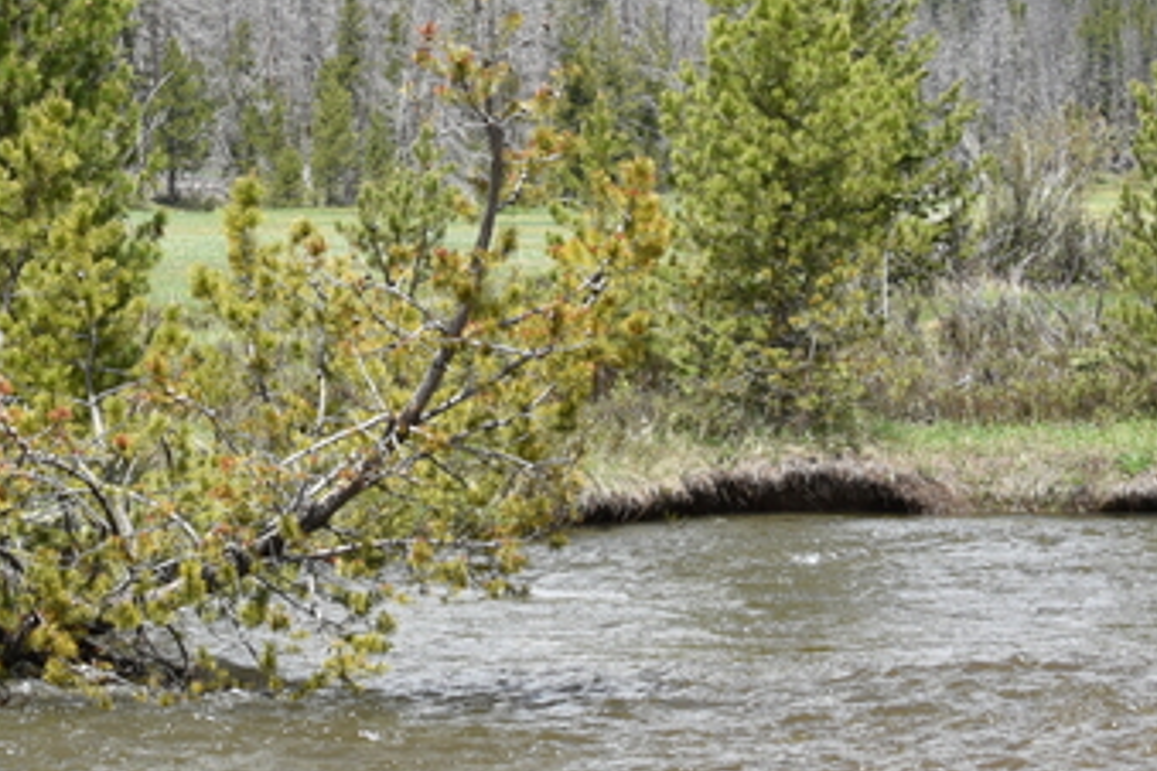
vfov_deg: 7.6
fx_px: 5817
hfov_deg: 11.3
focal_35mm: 181
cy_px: 82
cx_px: 392
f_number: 8
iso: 100
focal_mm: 48
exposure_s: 1/250
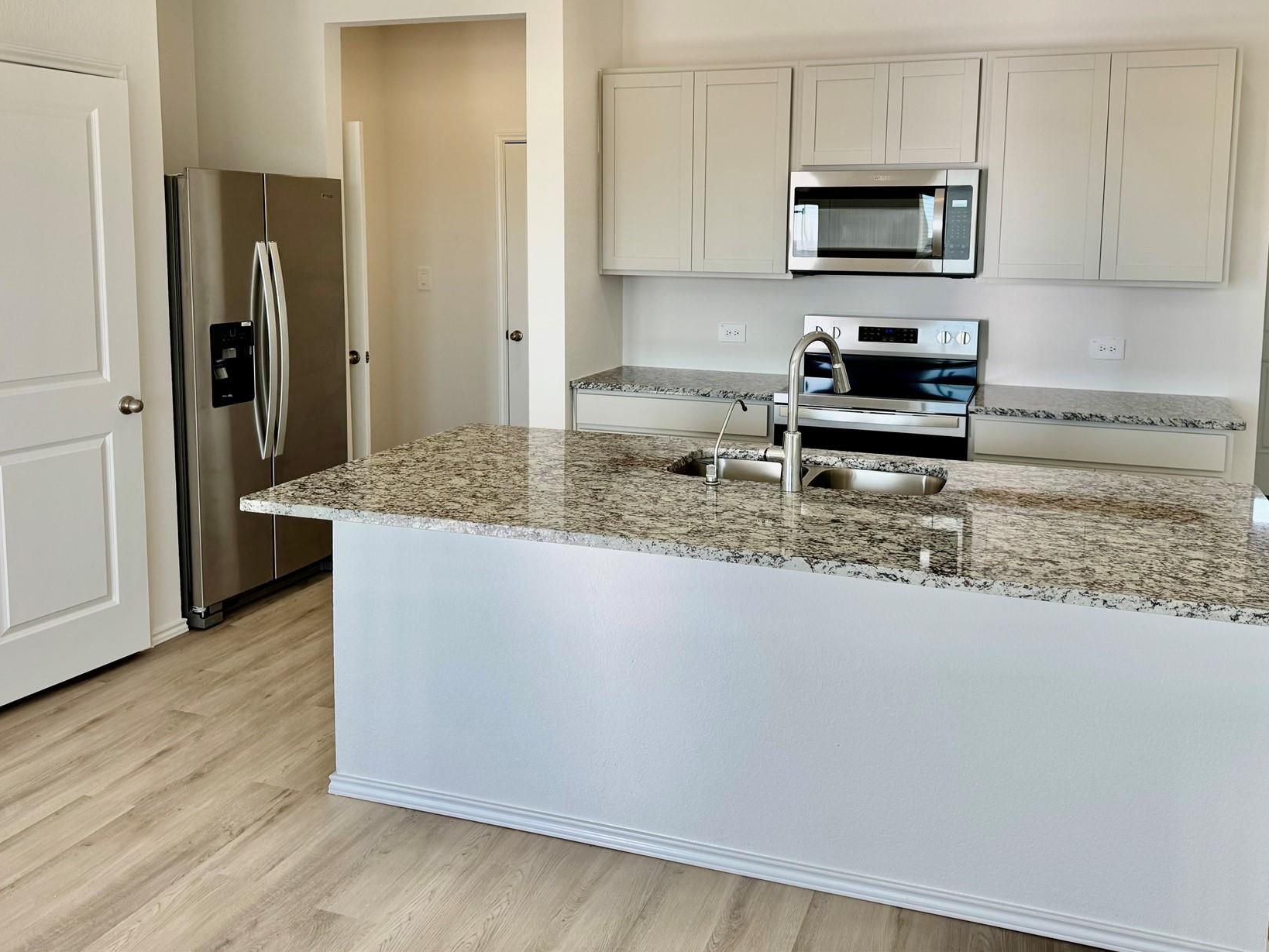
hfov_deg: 59.9
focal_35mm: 30
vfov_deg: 46.4
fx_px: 1100
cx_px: 673
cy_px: 358
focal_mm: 6.76
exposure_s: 1/390
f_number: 1.78
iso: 80
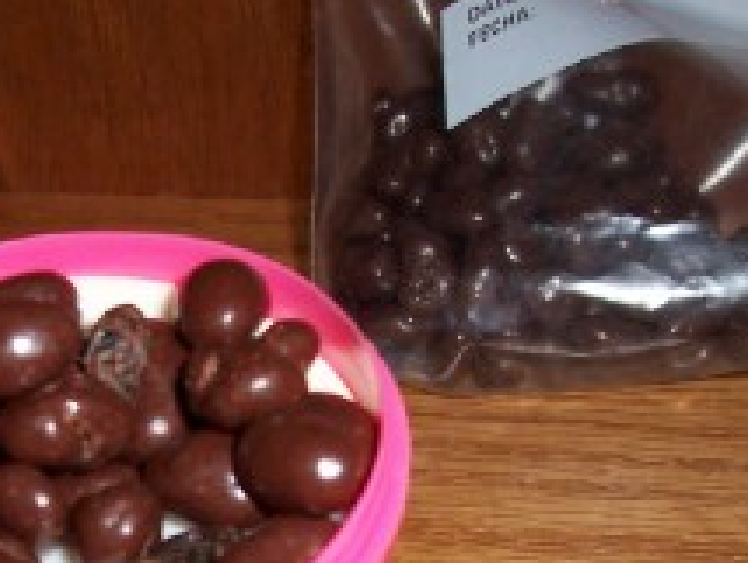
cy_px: 493
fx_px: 1493
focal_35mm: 69
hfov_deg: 27.6
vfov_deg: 21.0
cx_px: 147
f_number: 2.8
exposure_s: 1/60
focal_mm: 5.6
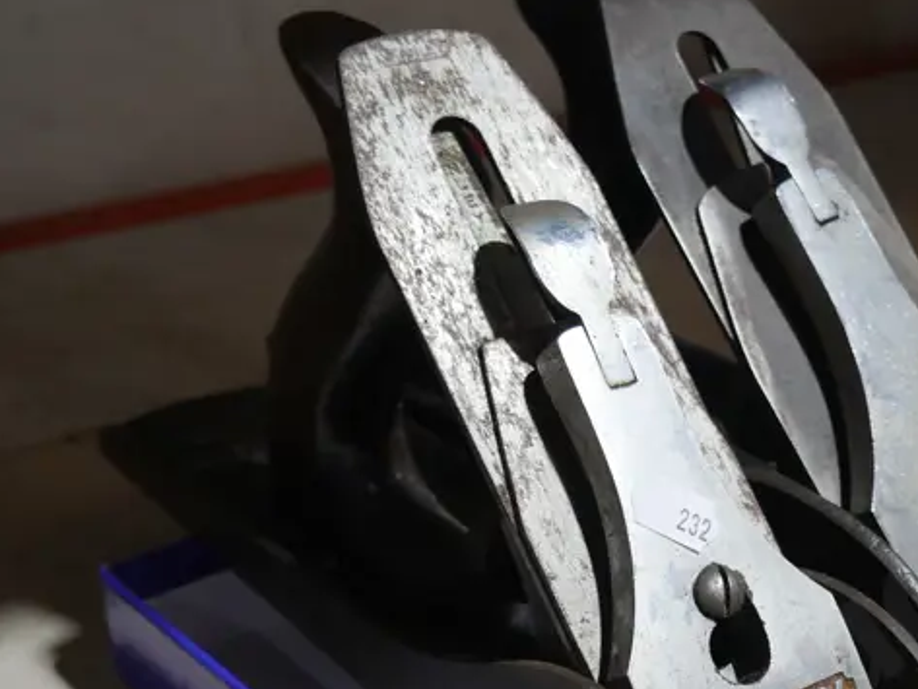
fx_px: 1724
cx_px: 862
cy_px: 643
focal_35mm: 65
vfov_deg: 22.0
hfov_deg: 28.4
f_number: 3.6
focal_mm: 15
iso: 400
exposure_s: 1/60
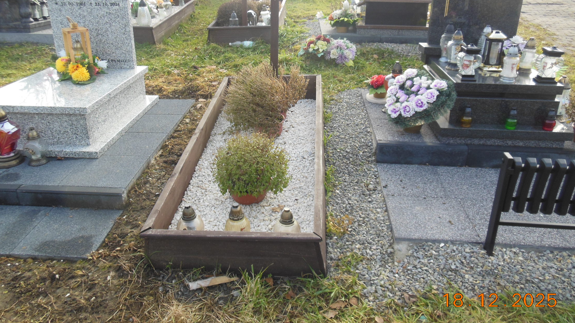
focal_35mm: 28
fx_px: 427
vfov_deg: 41.2
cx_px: 285
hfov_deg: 67.9
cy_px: 122
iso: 125
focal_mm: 4.5
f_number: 3.2
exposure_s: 1/250
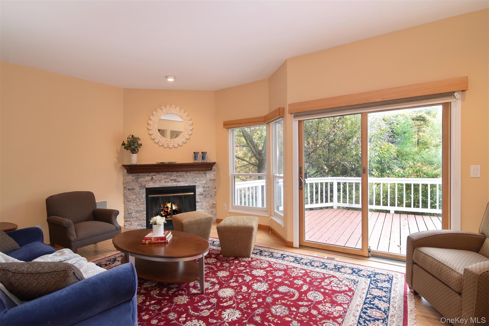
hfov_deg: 95.0
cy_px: 163
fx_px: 224
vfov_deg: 72.0
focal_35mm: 16
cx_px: 244
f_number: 8
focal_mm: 11
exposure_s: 1/30
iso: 640
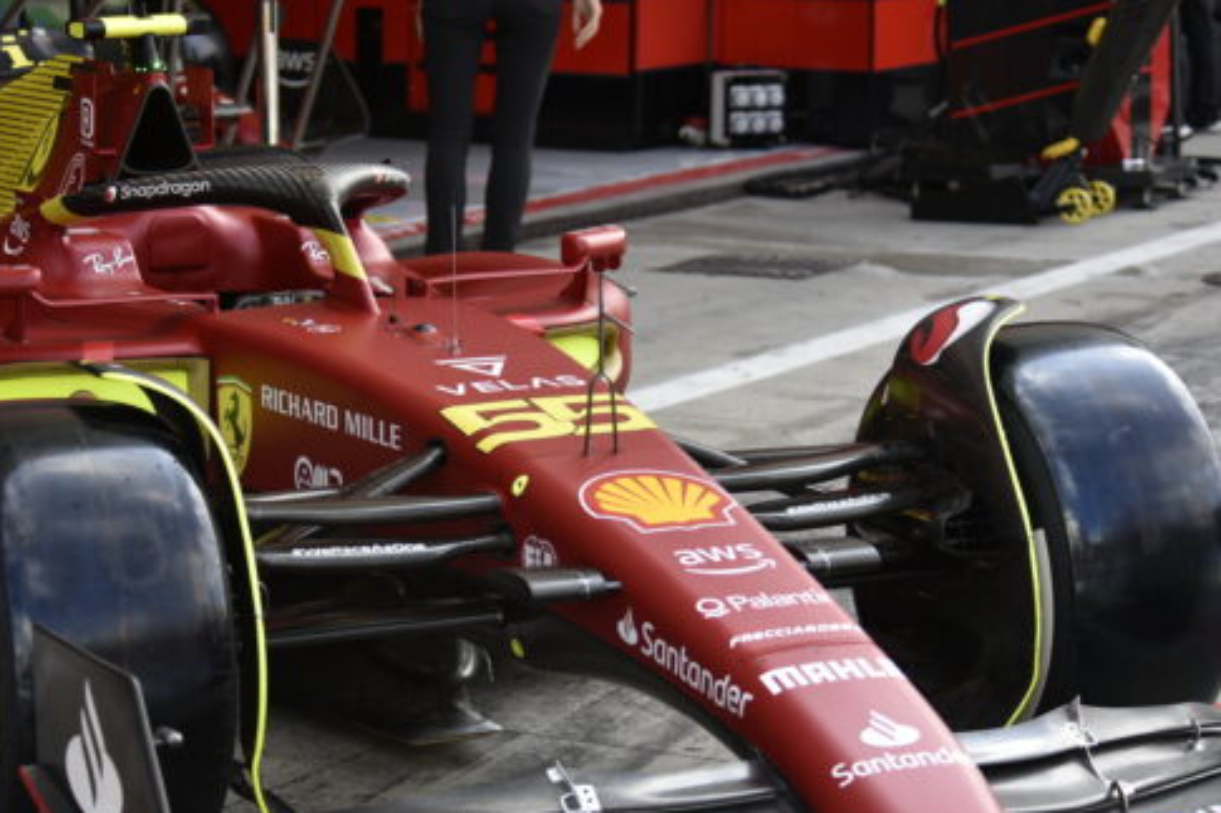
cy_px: 506
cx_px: 483
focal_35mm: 104
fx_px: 3526
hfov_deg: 19.6
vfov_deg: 13.1
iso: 400
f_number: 4.5
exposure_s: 1/800
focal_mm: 80
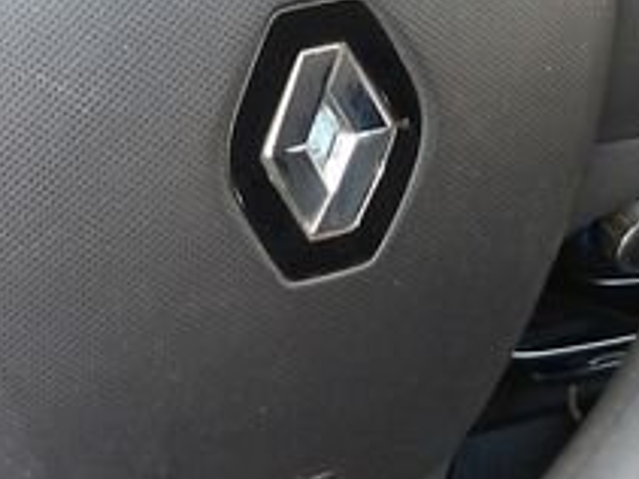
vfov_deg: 11.2
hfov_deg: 15.1
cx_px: 321
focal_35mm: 131
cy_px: 18
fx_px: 2417
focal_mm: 4.9
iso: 200
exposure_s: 1/30
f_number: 3
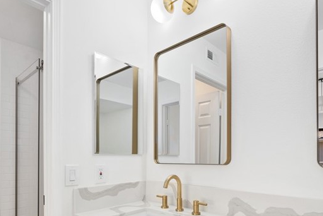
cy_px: 157
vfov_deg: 51.4
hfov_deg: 73.5
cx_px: 180
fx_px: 215
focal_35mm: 24
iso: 100
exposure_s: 1/3
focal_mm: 12
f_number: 8
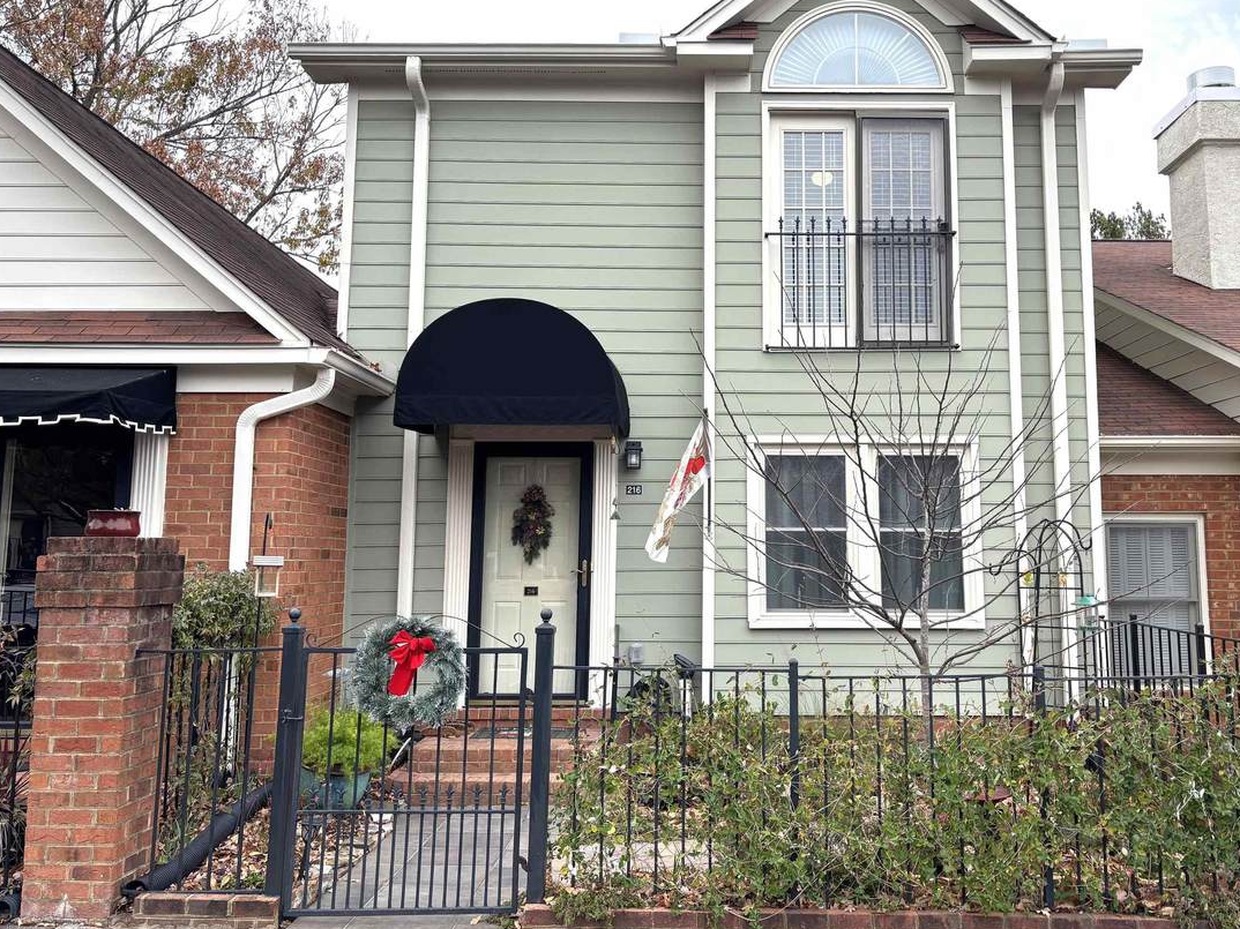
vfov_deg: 45.3
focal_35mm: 31
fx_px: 1110
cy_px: 407
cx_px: 726
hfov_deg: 58.0
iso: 50
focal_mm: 5.96
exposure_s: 1/927
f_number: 1.6
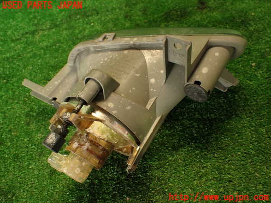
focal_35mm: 32
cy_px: 102
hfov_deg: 56.8
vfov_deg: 44.2
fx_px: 251
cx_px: 136
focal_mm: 5.79
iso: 200
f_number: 2.4
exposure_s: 1/40
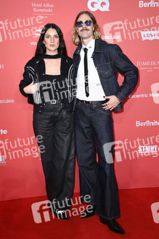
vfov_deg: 41.1
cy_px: 120
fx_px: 319
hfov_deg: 28.0
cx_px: 80
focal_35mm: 48
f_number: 5.6
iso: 1000
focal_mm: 48
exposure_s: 1/250
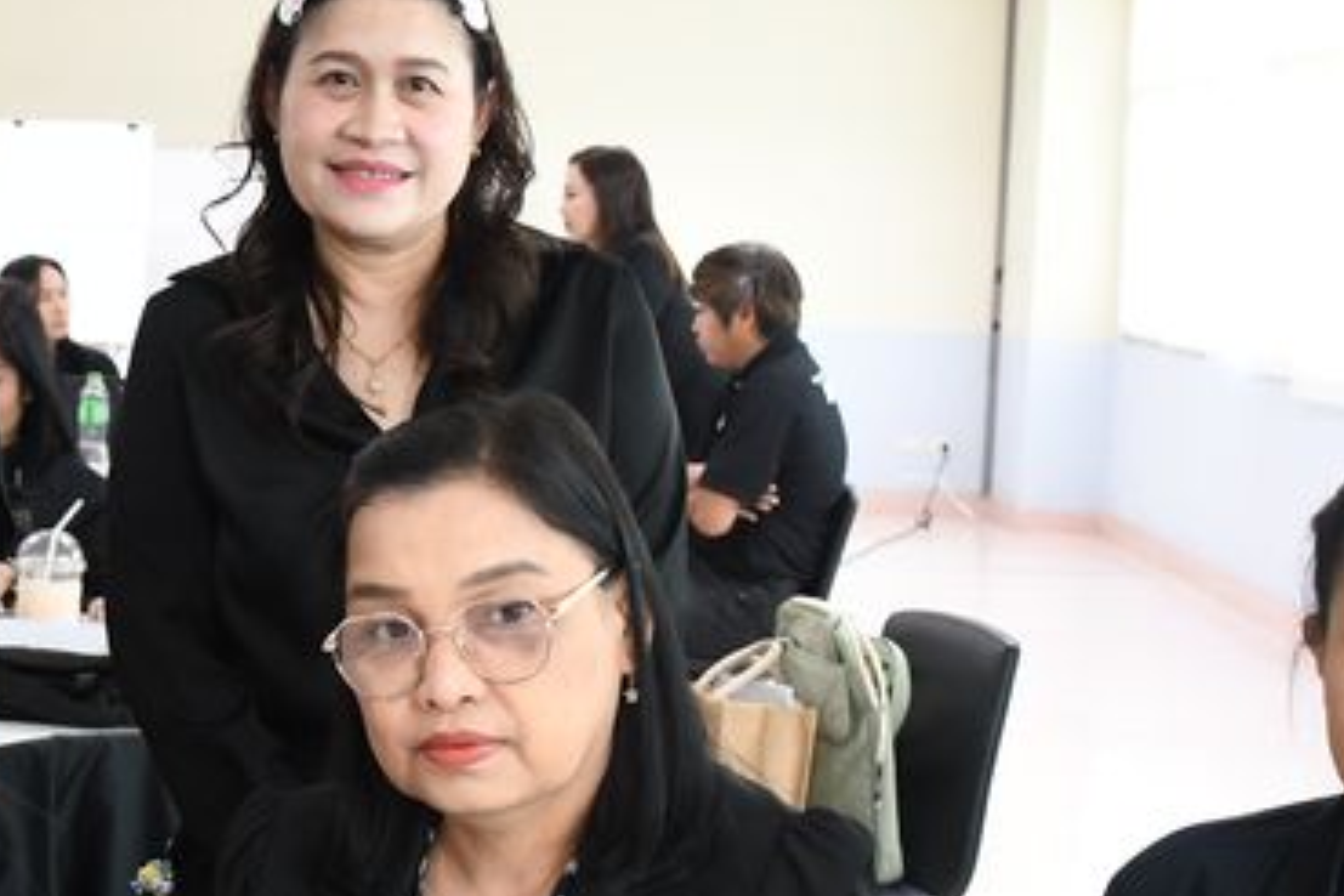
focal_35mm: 75
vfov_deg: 18.1
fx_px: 2800
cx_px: 186
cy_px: 650
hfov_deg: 26.3
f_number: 4
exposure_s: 1/80
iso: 1100
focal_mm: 18
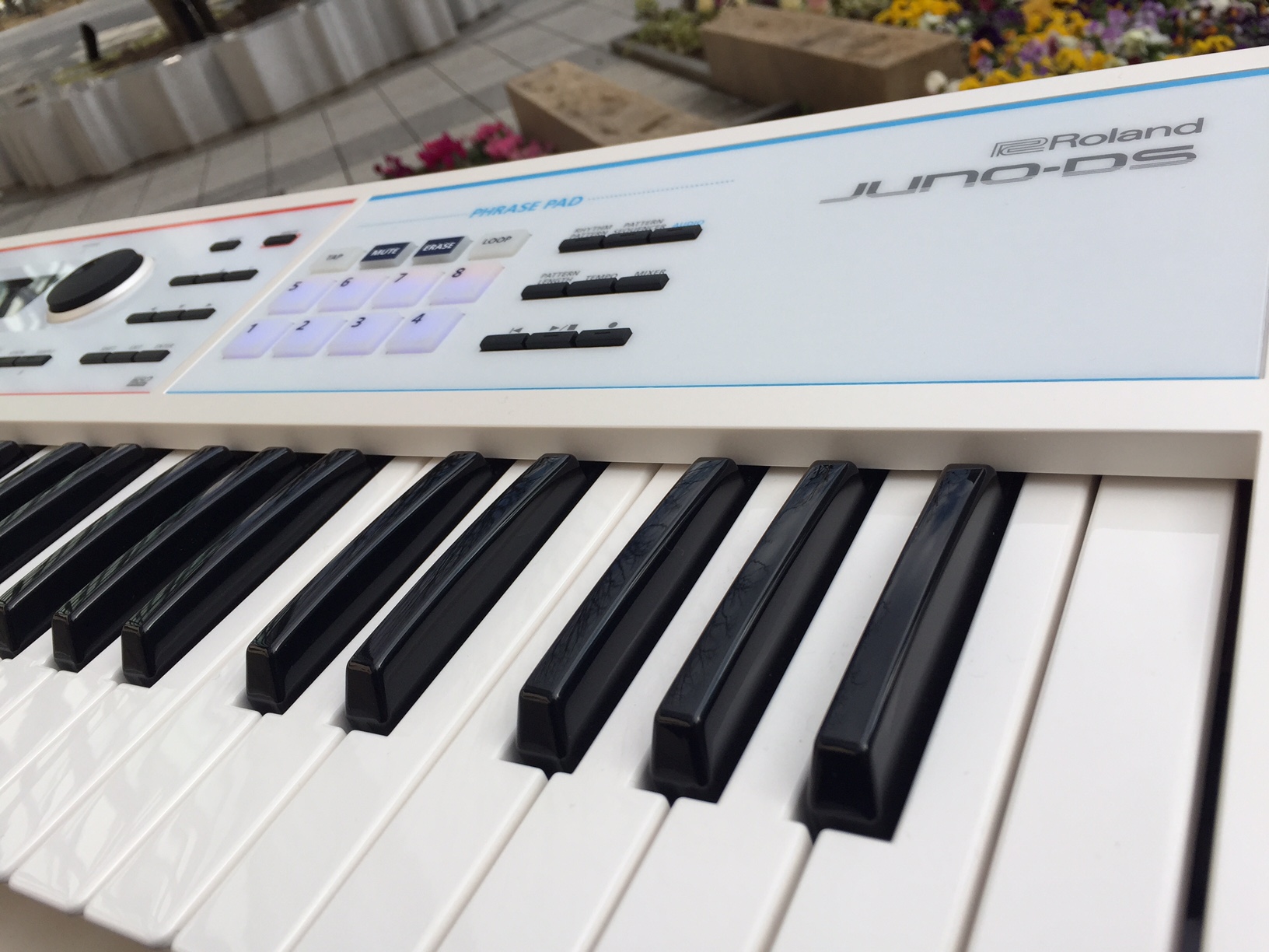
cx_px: 634
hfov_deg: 61.7
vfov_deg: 48.2
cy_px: 476
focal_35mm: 29
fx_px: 1063
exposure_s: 1/1647
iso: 32
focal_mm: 4.15
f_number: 2.2
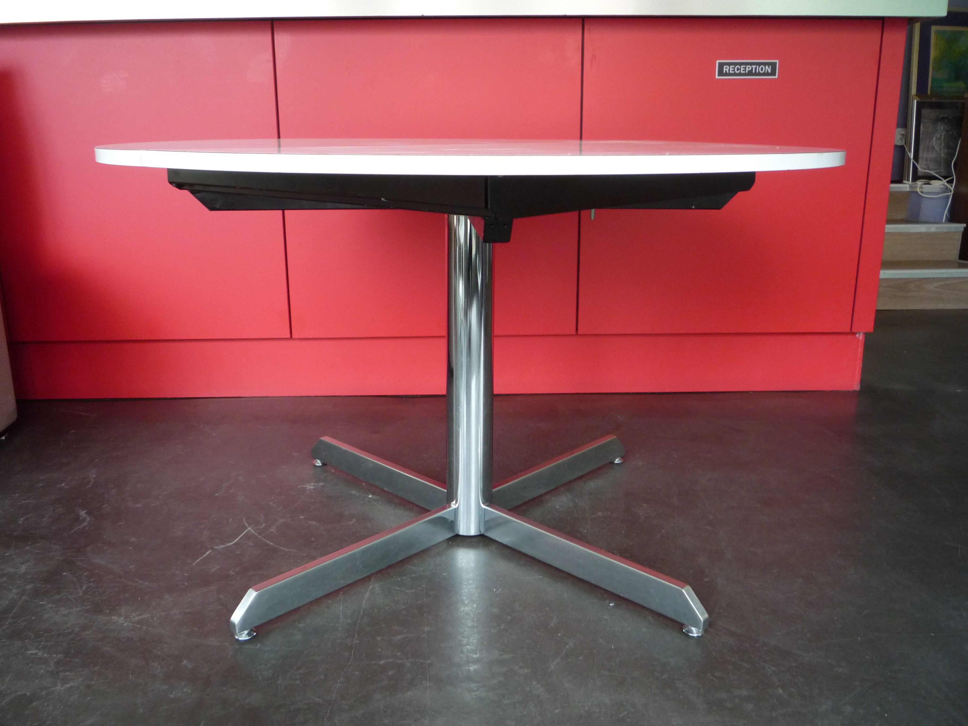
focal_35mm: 30
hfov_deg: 60.0
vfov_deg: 46.8
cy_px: 363
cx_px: 484
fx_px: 839
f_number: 3.3
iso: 250
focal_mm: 5.2
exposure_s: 1/30
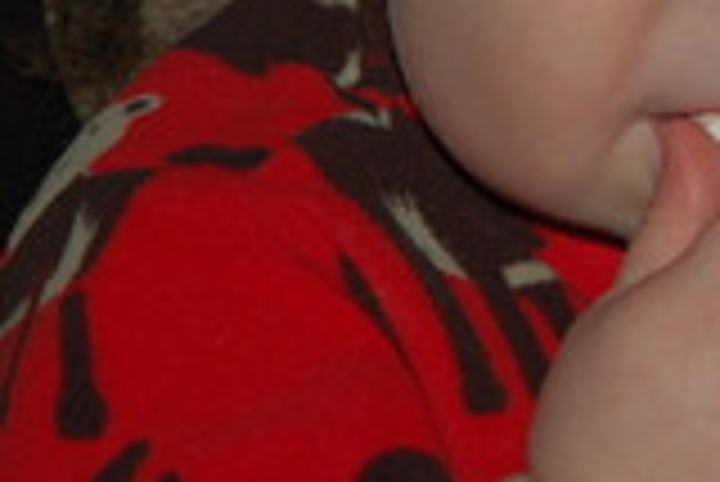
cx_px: 1152
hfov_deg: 4.9
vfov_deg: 3.3
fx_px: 8387
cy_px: 50
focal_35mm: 419
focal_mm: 70
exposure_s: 1/60
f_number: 4.5
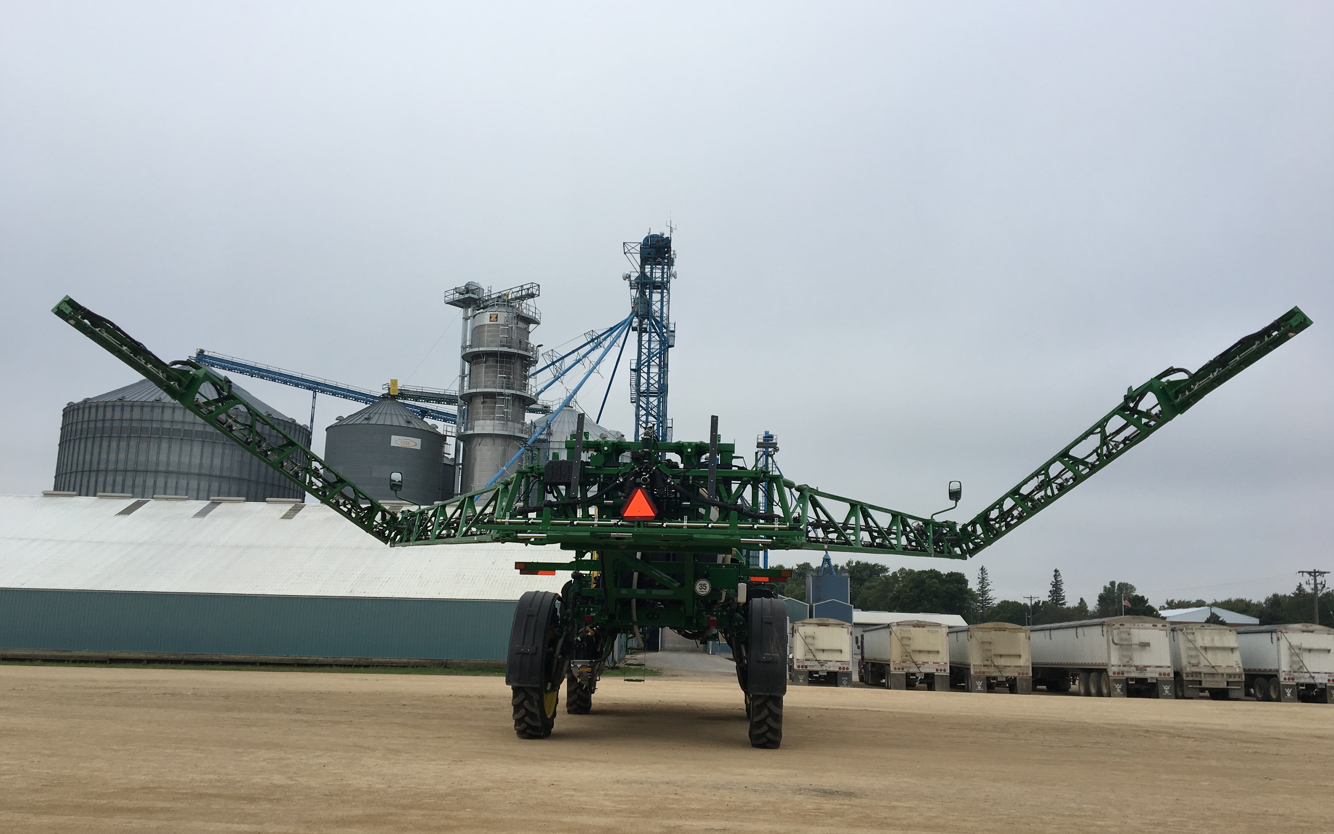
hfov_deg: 61.2
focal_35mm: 31
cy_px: 450
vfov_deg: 40.6
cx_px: 665
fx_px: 1127
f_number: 2.2
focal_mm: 4.15
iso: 25
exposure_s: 1/1399
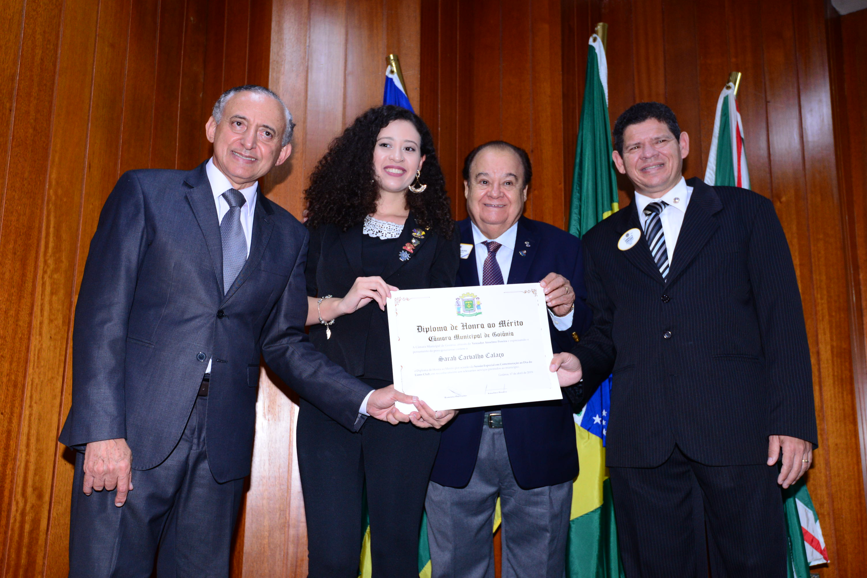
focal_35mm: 35
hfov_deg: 54.4
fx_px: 843
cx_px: 434
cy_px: 289
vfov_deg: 37.9
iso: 1600
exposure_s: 1/125
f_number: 5
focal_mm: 35
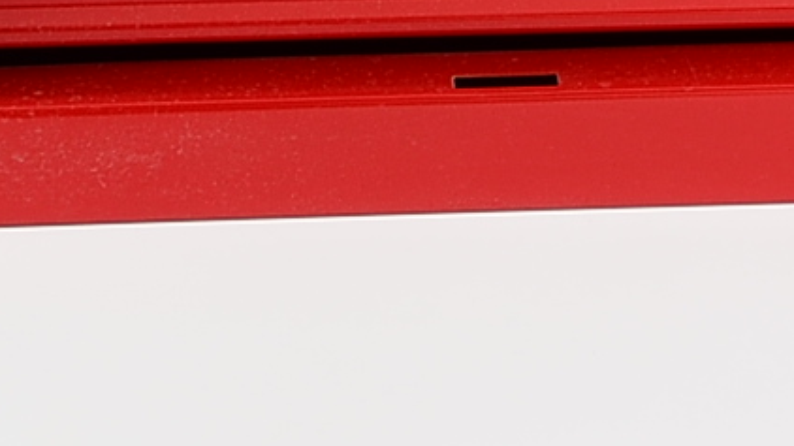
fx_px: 6166
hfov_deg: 7.3
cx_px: 713
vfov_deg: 4.0
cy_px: -1071
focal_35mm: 293
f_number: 10
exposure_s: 1/125
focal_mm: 32
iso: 100
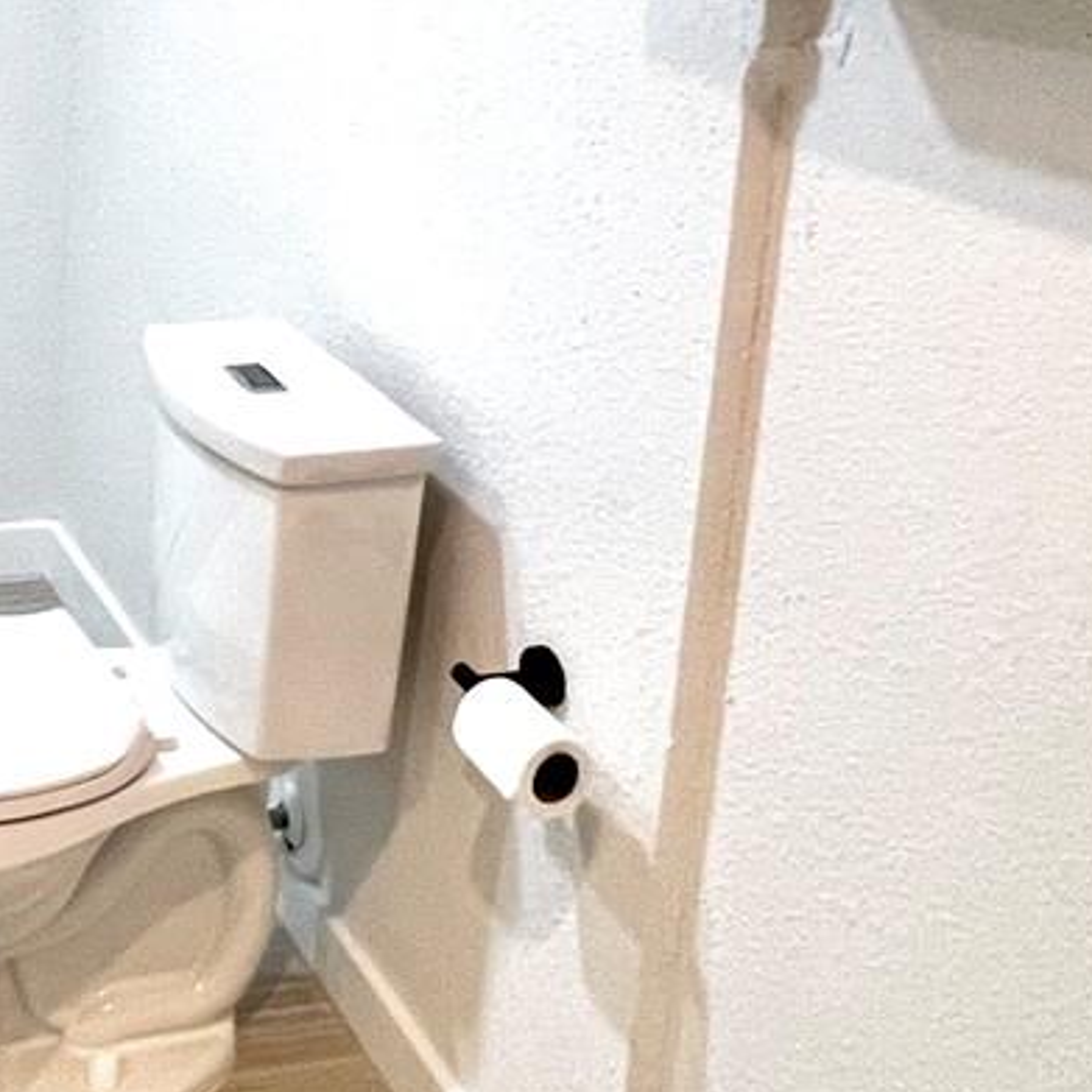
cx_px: -120
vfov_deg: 33.6
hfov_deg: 31.8
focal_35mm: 47
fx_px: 1677
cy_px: 56
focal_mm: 1.57
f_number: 1.8
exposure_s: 1/60
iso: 200
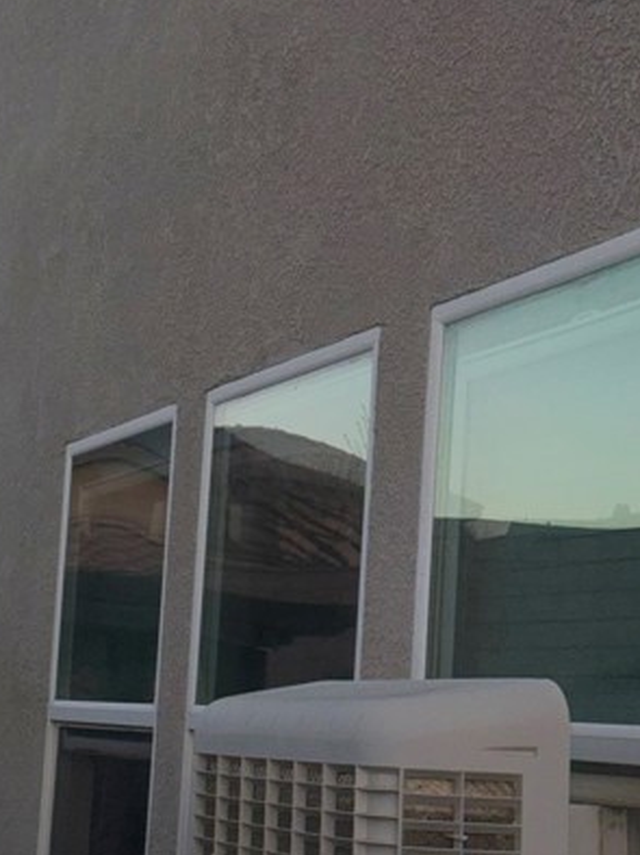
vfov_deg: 24.9
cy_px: 556
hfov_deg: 18.7
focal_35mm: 78
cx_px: 141
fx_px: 1925
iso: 50
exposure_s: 1/1185
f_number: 1.78
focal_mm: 6.76
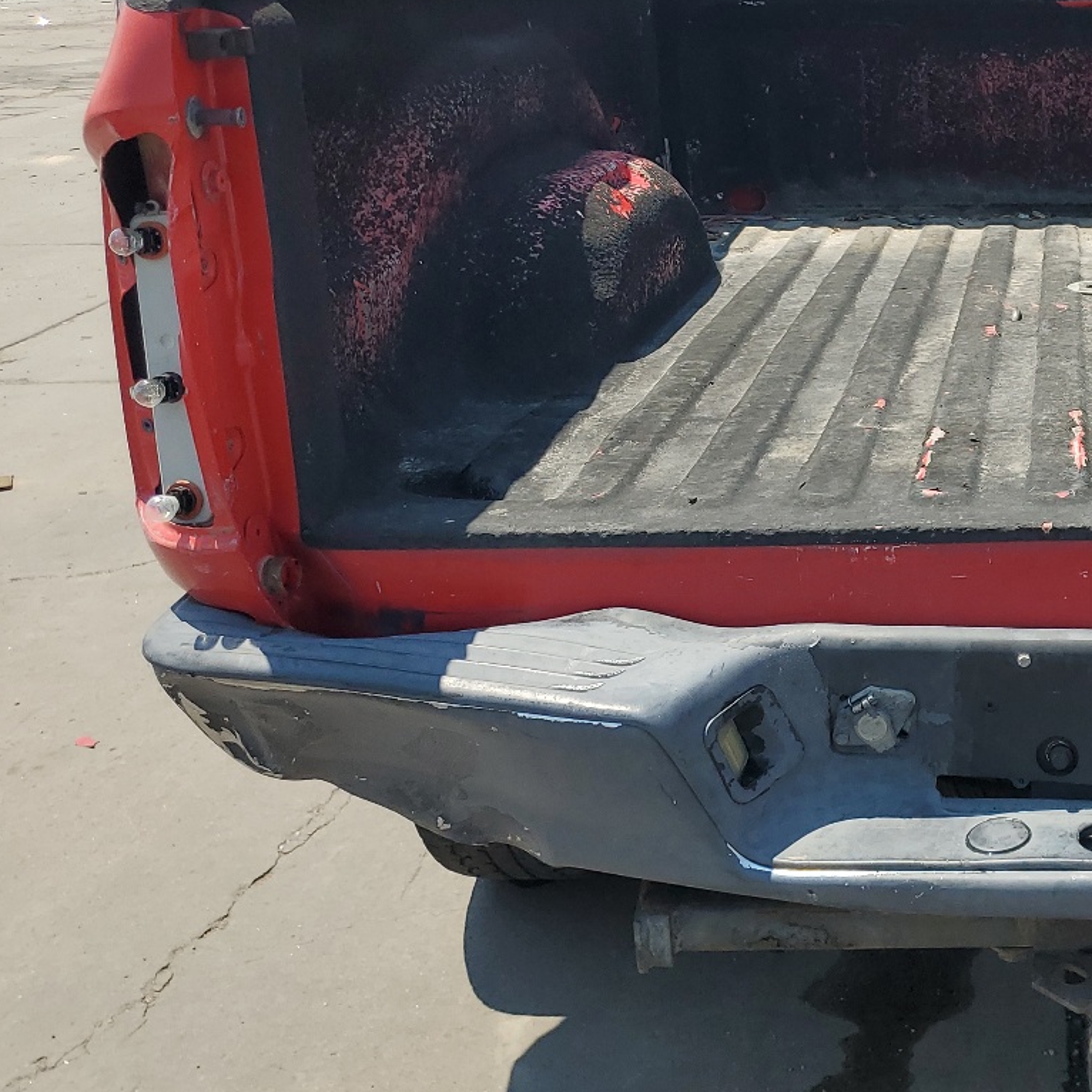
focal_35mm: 48
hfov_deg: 32.7
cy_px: 361
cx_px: 1078
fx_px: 1713
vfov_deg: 35.0
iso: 50
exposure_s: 1/2500
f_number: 1.5
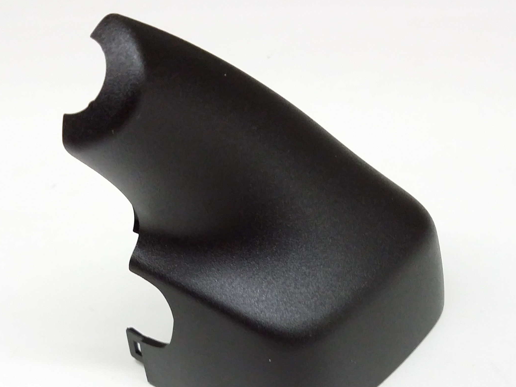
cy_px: 277
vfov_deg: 28.8
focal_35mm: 50
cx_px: 239
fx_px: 745
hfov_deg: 38.2
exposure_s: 1/15
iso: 200
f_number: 2.4
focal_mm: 3.4
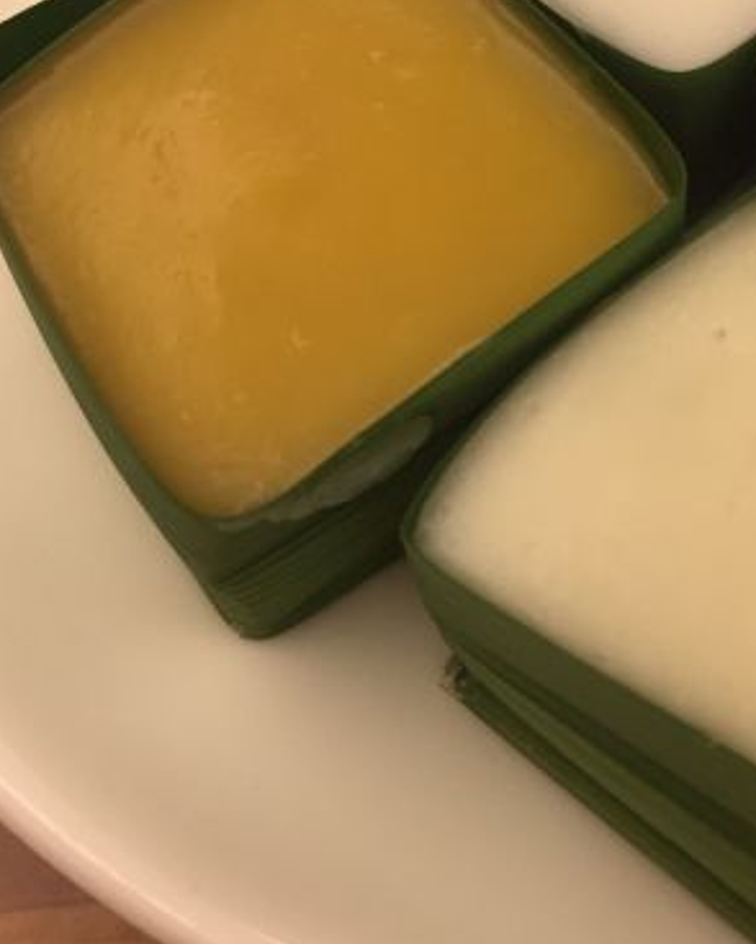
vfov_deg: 34.1
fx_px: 1509
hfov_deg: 27.8
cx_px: 544
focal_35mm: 54
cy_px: 250
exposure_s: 1/33
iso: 64
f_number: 2.2
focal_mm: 4.15
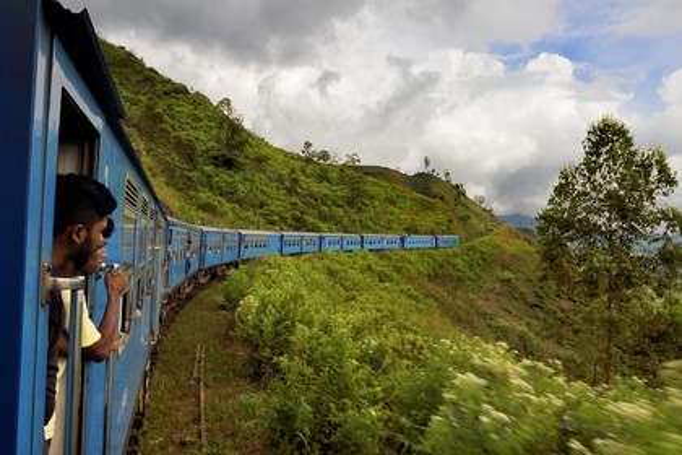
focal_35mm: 29
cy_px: 228
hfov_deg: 63.7
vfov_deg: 45.0
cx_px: 341
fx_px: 549
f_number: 16
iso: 200
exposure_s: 1/125
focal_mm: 29
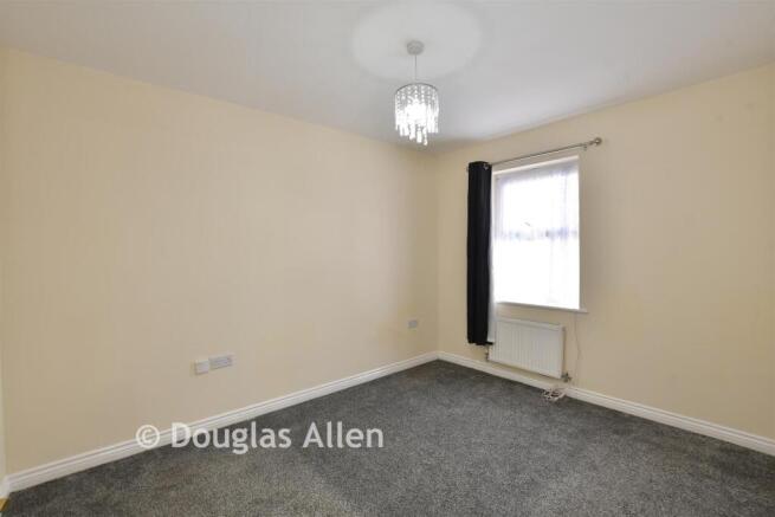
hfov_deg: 100.4
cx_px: 388
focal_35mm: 15
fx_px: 323
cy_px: 258
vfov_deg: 77.4
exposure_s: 1/8
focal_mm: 10
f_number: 8
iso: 200
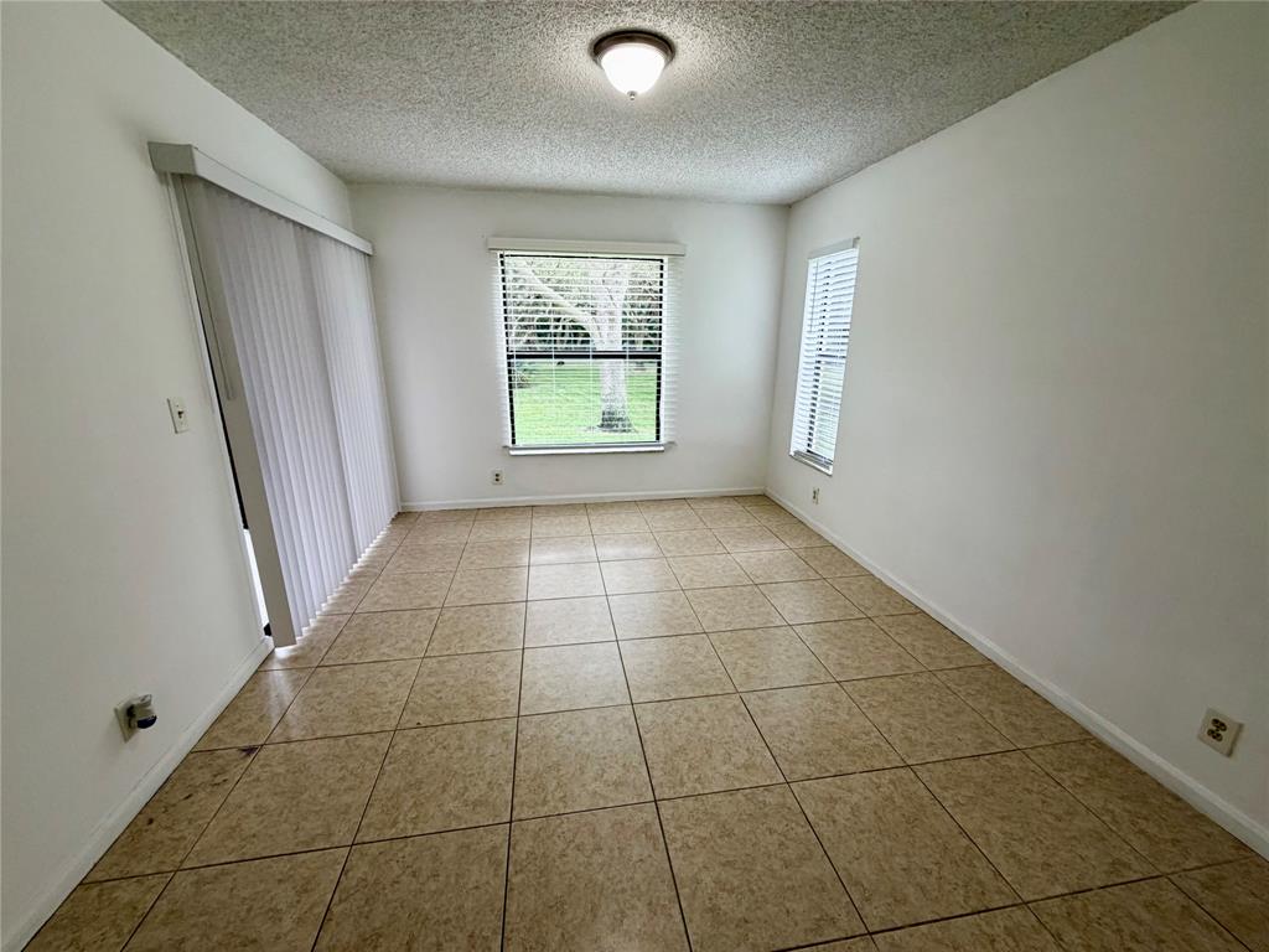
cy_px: 476
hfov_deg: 102.1
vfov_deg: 85.7
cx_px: 634
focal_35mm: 14
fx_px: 513
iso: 160
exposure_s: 1/120
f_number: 2.2
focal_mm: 2.22
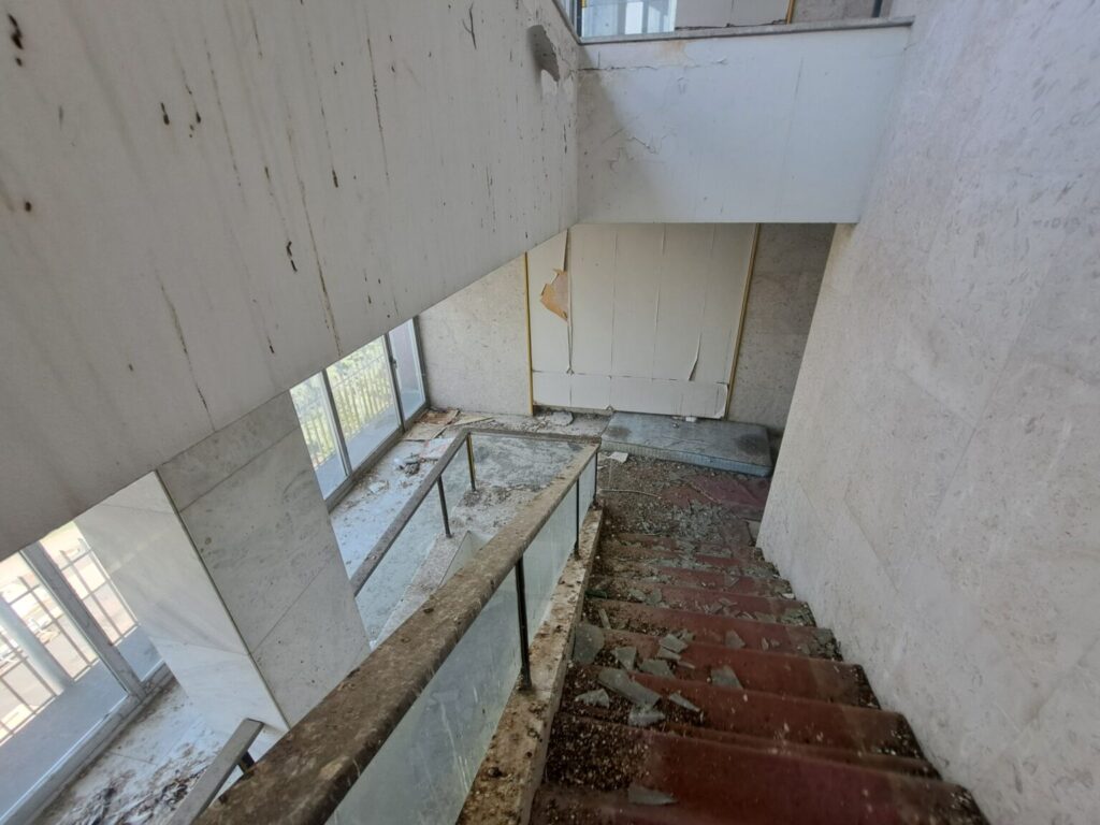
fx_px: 413
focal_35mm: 13
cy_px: 412
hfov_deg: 106.2
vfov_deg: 89.9
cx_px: 550
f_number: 2.2
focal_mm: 1.74
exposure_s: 1/100
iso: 64
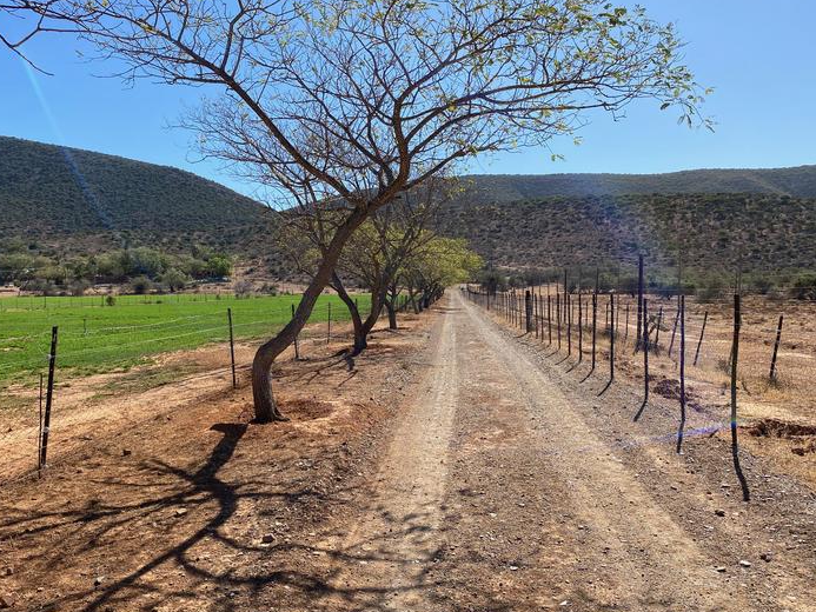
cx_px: 347
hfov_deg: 59.7
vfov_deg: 46.8
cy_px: 319
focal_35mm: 30
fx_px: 707
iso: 32
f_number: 1.8
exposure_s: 1/2410
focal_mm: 4.25
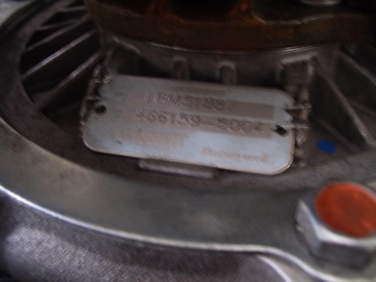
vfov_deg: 40.7
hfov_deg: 52.6
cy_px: 141
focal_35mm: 35
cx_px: 188
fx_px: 380
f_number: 2.6
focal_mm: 5.8
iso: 100
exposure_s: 1/4
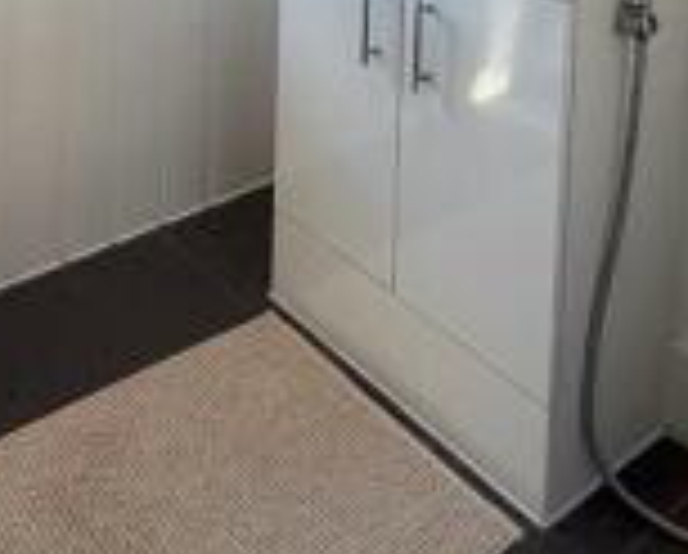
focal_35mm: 52
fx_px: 1061
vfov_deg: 22.6
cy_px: -327
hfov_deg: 35.9
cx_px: 313
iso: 160
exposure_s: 1/121
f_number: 2.2
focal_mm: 2.22
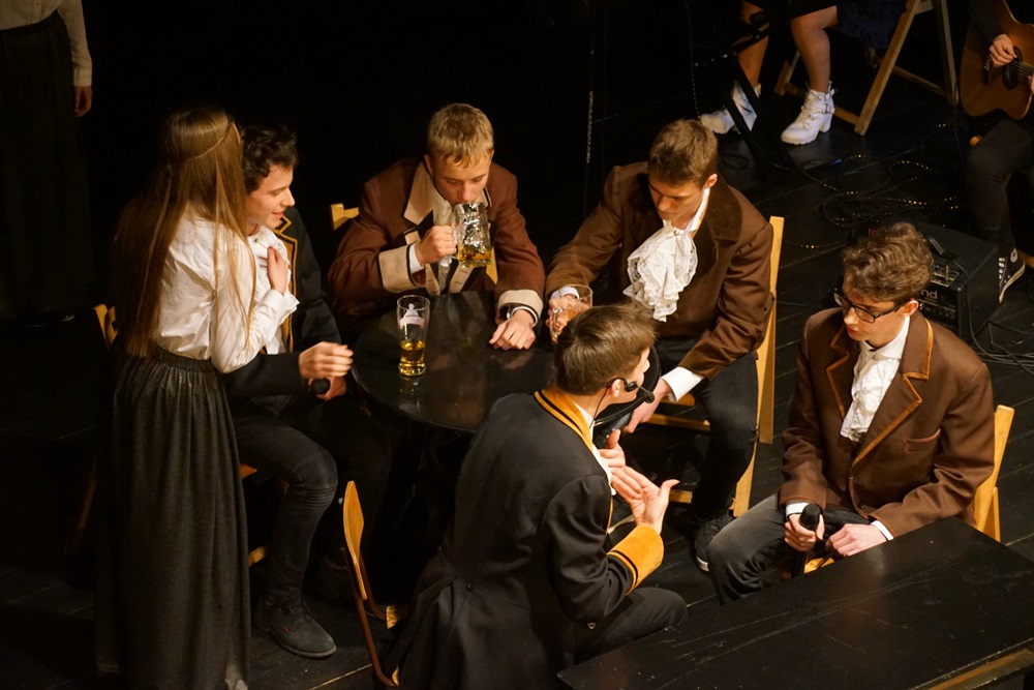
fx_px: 3016
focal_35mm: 105
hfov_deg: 19.5
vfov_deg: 13.0
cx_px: 517
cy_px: 345
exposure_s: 1/80
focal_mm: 70
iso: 3200
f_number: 5.6
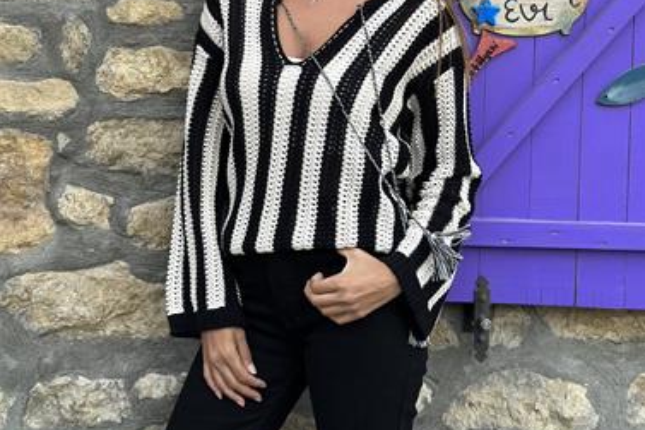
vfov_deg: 19.9
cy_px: 38
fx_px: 1200
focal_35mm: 67
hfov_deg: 30.1
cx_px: 323
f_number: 1.78
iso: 80
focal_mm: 6.86
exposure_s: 1/642
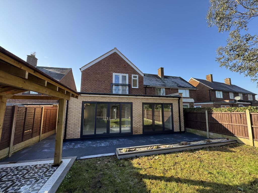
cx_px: 129
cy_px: 96
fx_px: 104
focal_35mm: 14
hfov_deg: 102.1
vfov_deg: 85.7
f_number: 2.2
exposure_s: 1/231
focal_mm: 2.22
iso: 40
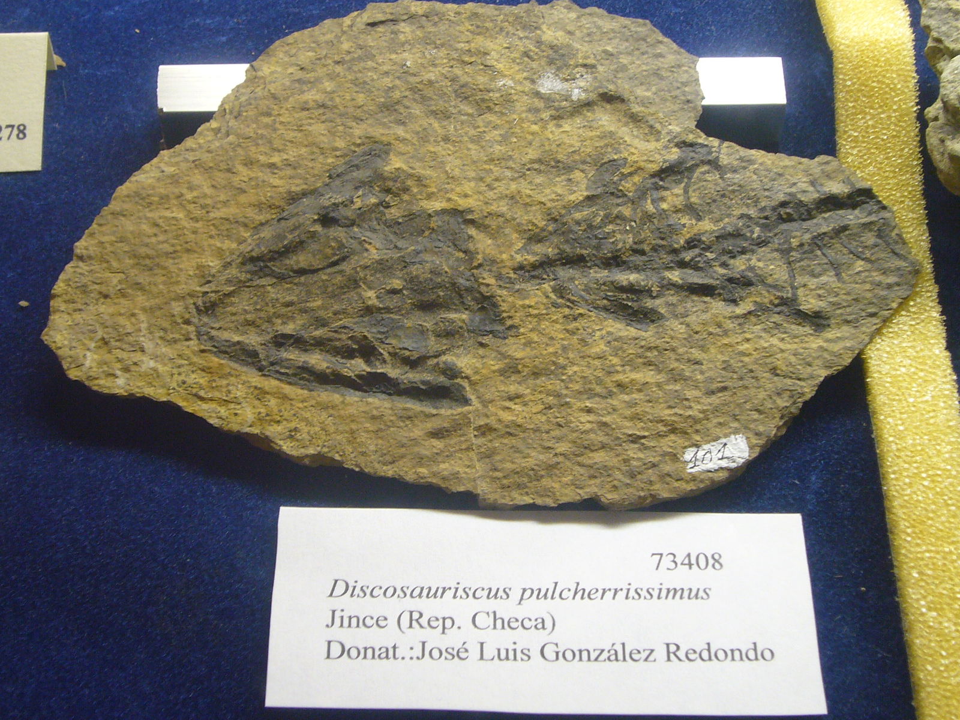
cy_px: 360
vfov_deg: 21.9
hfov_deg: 29.0
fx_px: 1858
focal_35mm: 67
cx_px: 480
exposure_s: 1/15
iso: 125
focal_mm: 8.1
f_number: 3.6
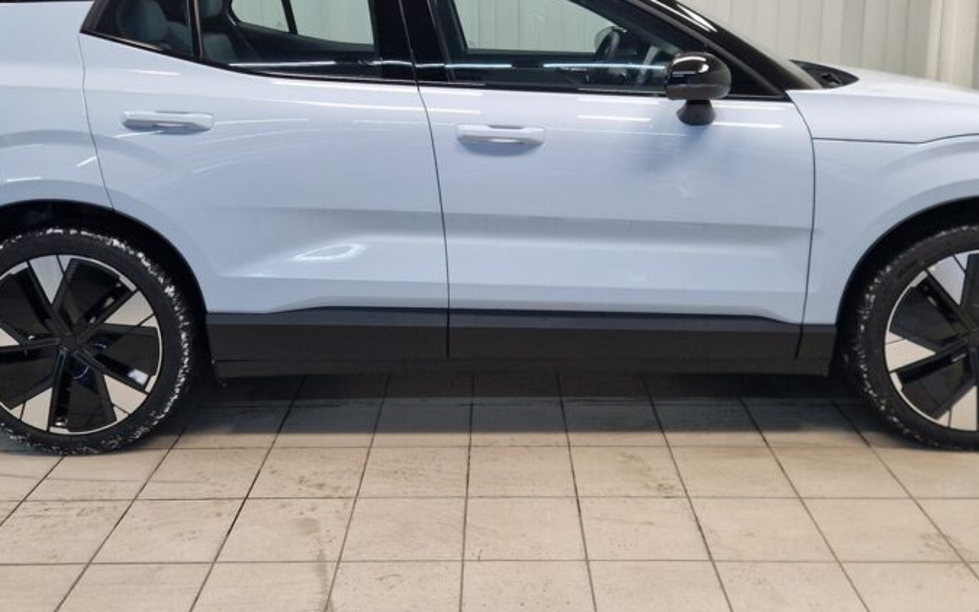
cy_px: 178
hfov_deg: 52.7
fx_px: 987
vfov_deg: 34.0
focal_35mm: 37
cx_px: 506
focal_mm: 5.4
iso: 160
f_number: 1.8
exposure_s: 1/180
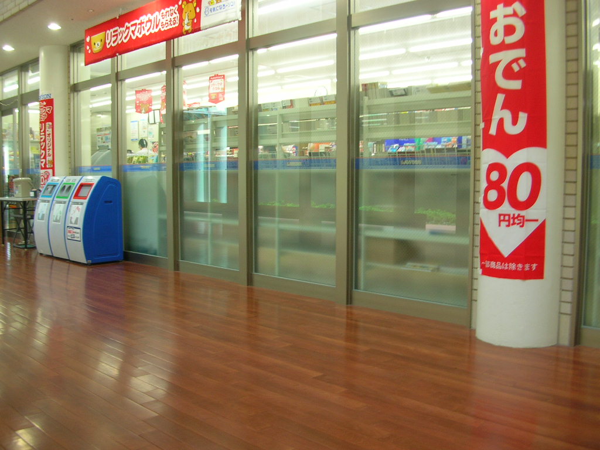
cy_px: 225
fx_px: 607
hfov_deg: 52.6
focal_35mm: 35
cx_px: 300
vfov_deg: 40.7
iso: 50
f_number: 2.8
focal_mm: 5.8
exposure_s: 1/19.2
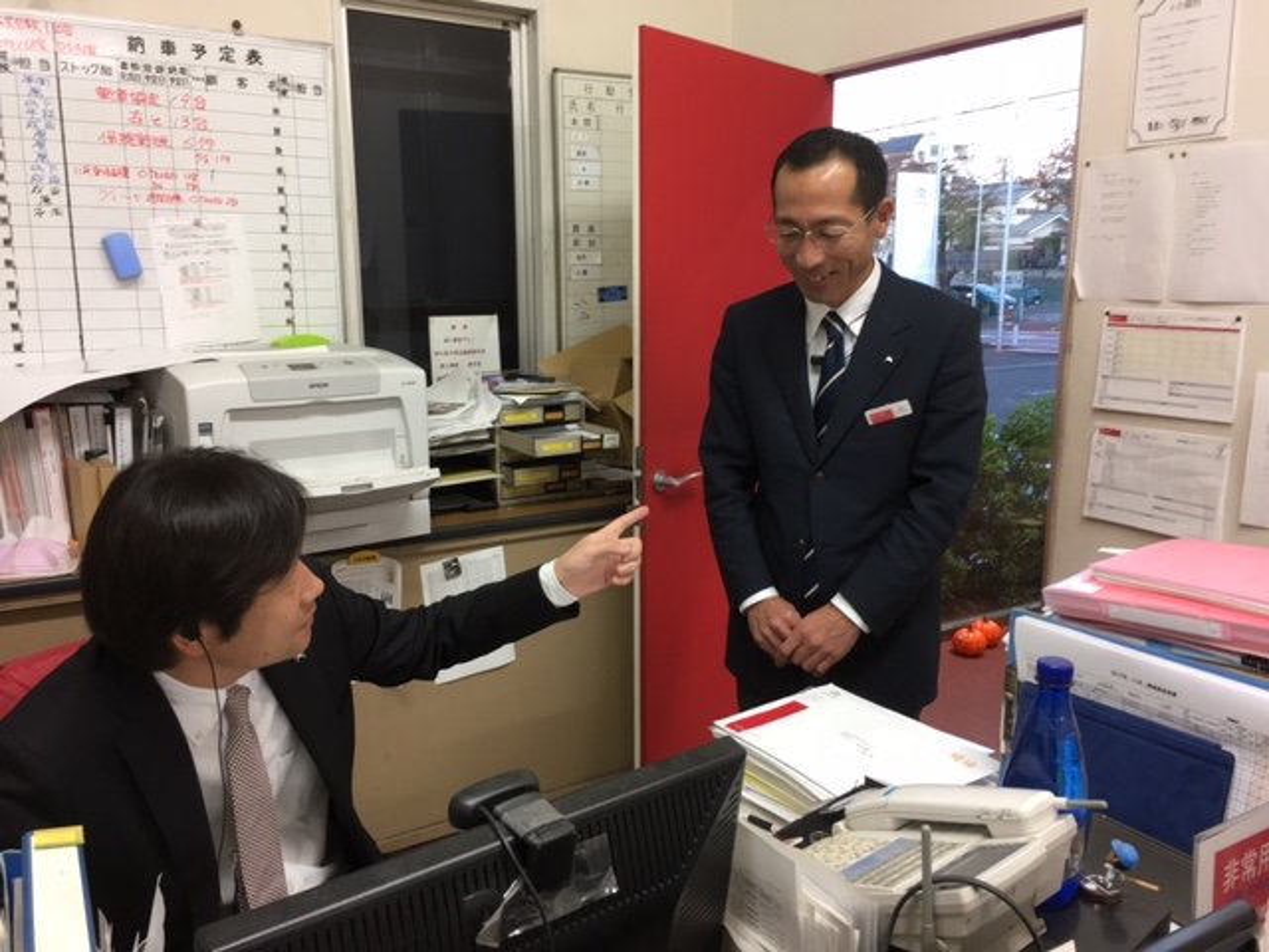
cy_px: 476
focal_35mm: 29
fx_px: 1063
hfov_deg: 61.7
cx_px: 634
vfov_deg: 48.2
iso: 80
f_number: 2.2
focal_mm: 4.15
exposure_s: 1/30
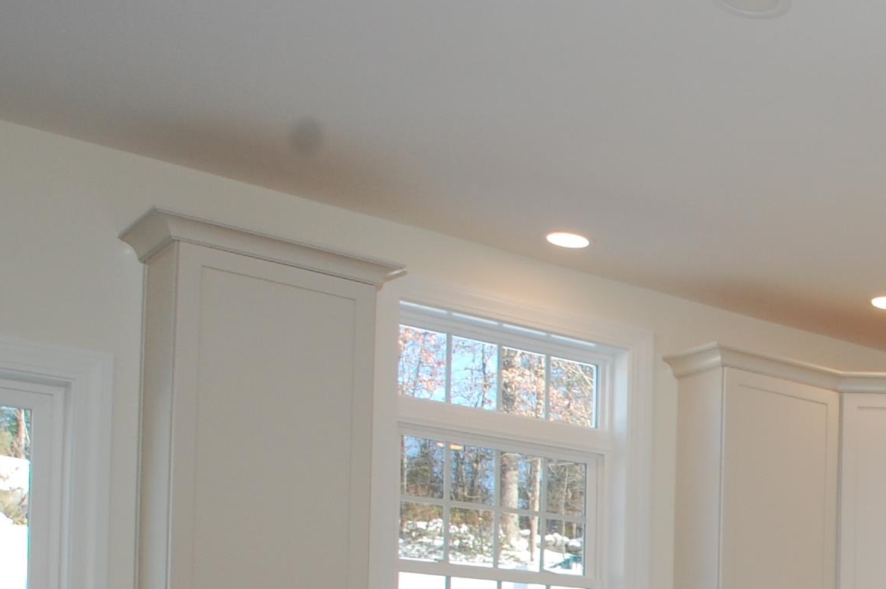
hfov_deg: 29.7
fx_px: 1352
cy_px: 700
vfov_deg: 22.7
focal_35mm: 55
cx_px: 1126
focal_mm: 14
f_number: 6.3
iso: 400
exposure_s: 1/160
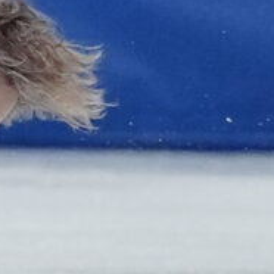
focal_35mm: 1641
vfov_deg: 1.1
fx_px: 14696
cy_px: -6
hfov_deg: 1.1
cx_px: -548
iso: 2000
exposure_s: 1/2000
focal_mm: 300
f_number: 2.8
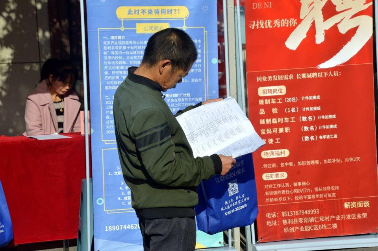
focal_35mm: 135
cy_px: 126
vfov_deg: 10.1
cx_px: 189
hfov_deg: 15.2
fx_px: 1416
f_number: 16
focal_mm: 90
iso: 800
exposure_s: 1/1250
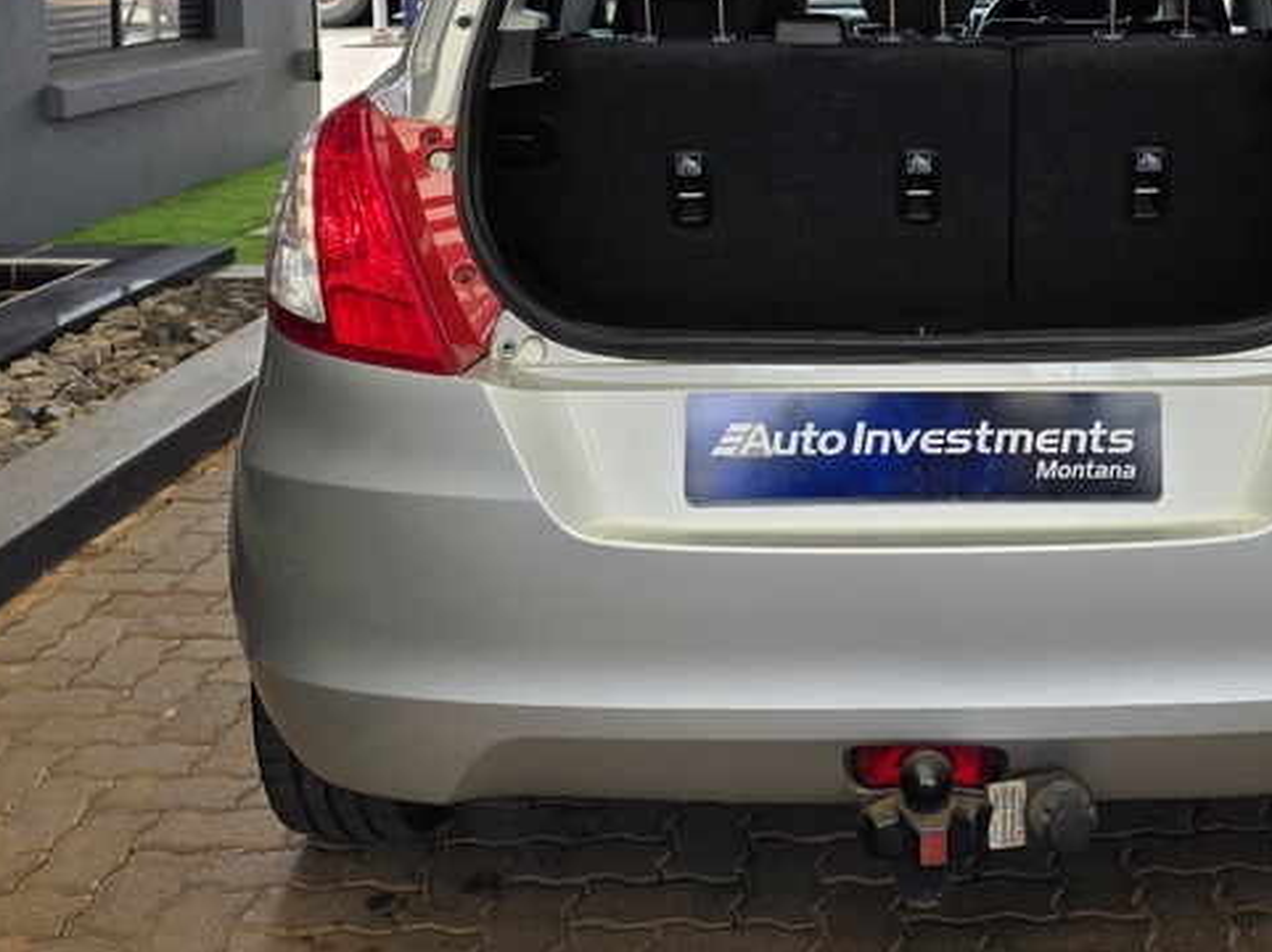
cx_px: 941
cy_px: 90
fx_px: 1799
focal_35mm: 49
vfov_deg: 28.5
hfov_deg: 38.0
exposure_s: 1/359
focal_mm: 6.25
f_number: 1.7
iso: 25
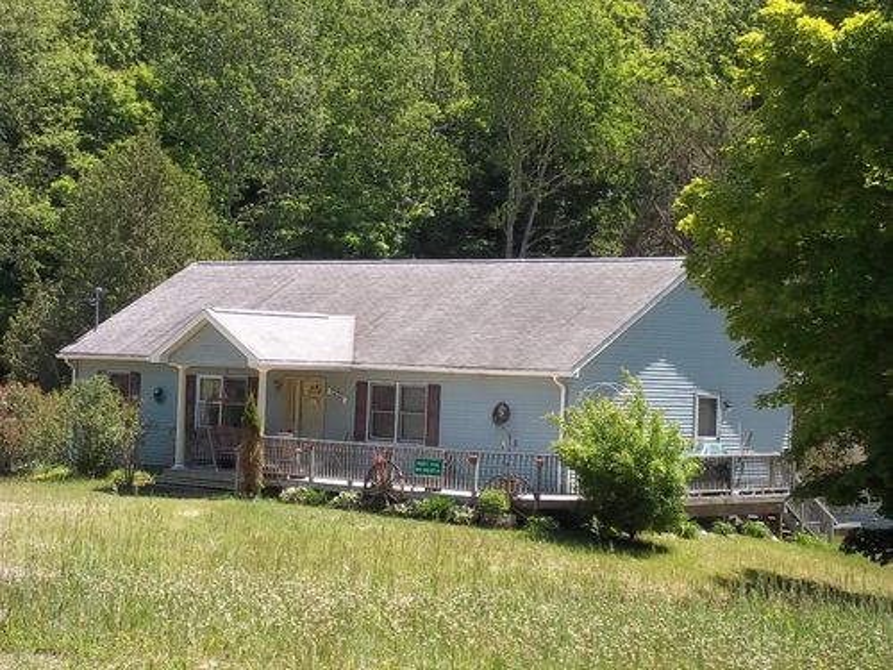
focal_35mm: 86
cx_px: 446
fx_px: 2219
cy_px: 335
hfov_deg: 22.8
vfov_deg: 17.2
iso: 80
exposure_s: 1/200
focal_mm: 15.4
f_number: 5
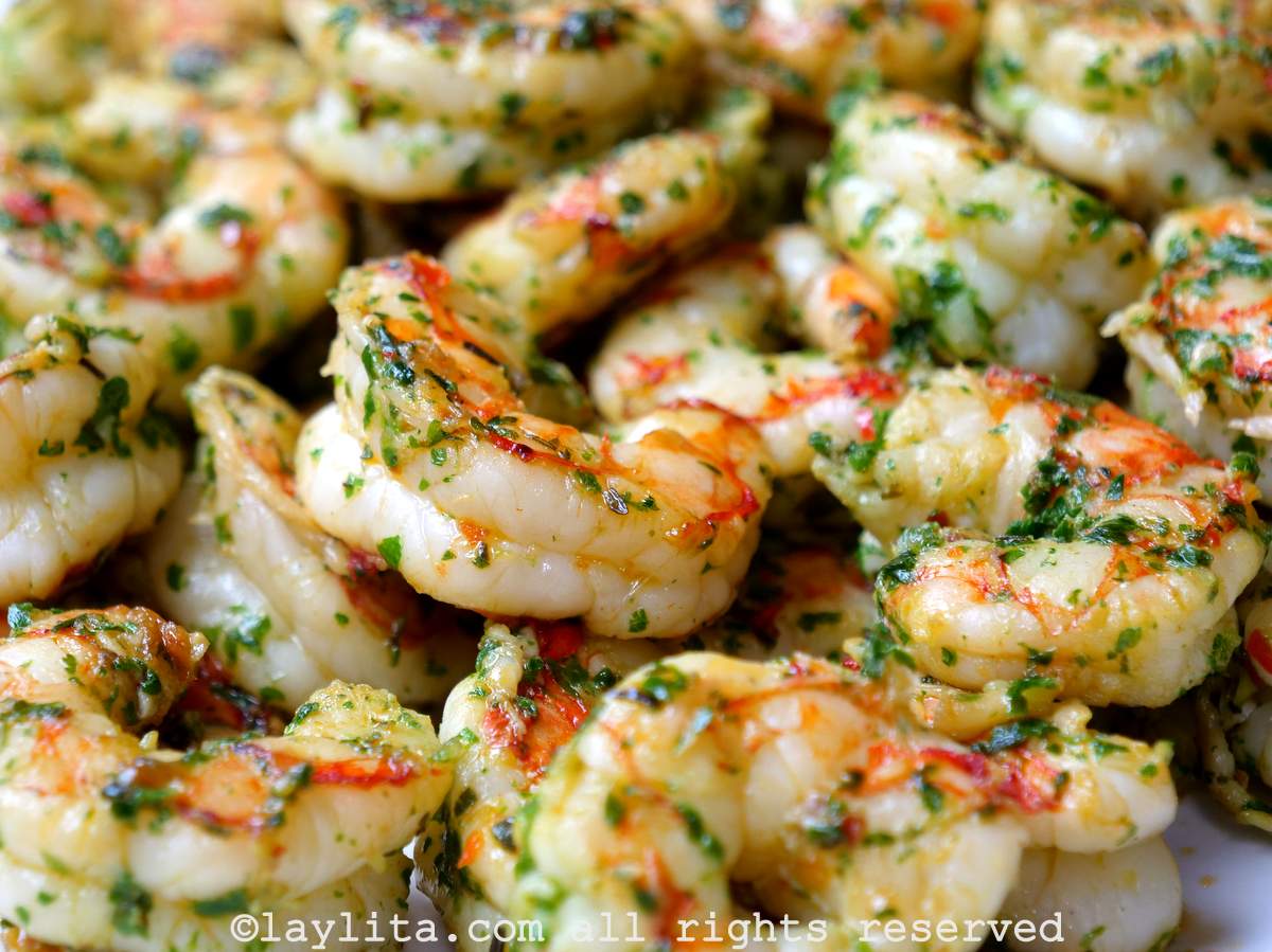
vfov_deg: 13.7
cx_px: 636
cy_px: 476
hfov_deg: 18.2
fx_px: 3967
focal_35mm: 108
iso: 500
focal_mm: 54
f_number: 4
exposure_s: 1/125
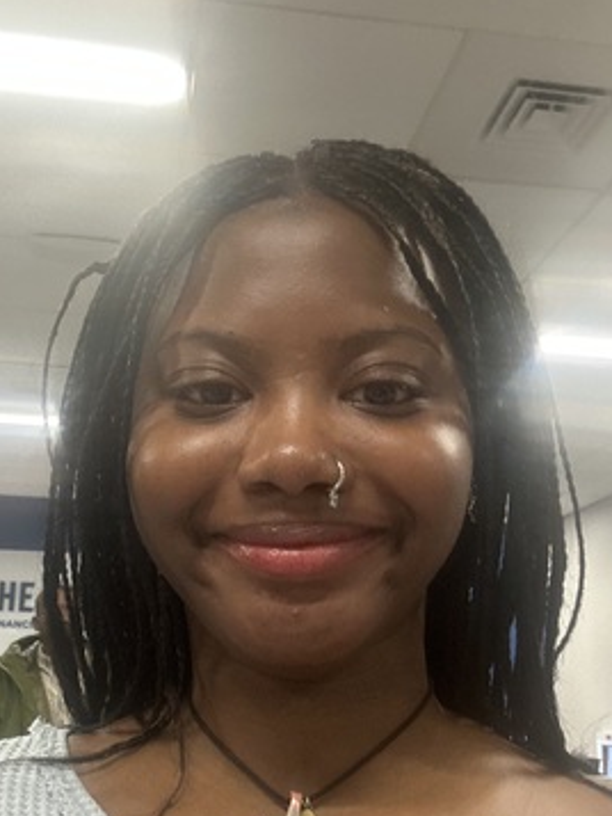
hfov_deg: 34.3
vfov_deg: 44.5
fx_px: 989
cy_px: 503
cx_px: 277
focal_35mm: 42
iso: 320
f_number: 1.9
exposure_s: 1/31
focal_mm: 2.69
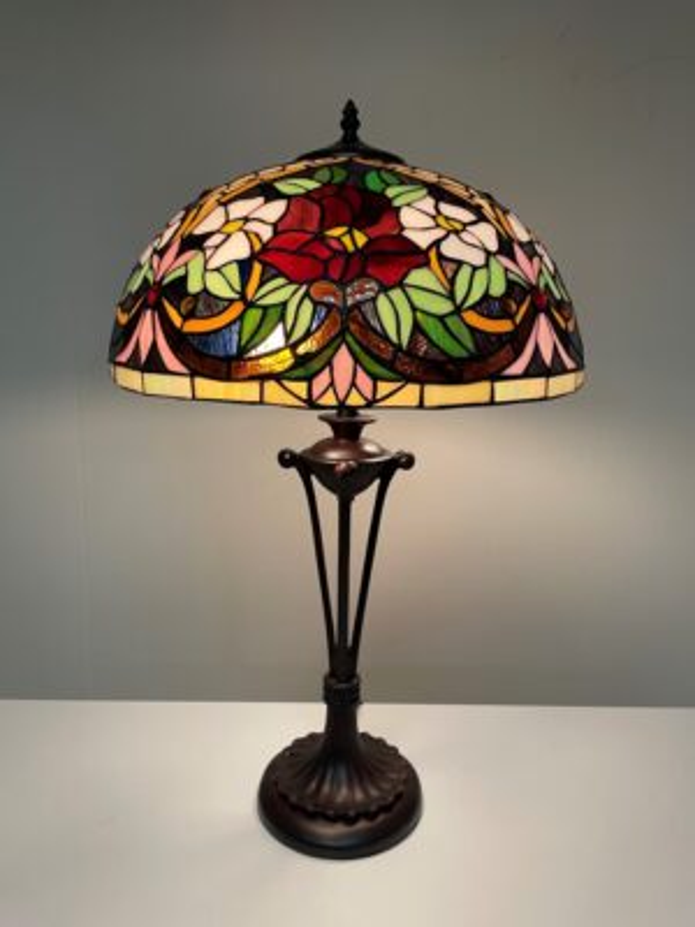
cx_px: 348
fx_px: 696
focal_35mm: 26
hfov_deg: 53.1
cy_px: 464
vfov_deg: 67.3
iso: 64
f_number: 1.6
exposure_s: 1/50
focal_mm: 4.2
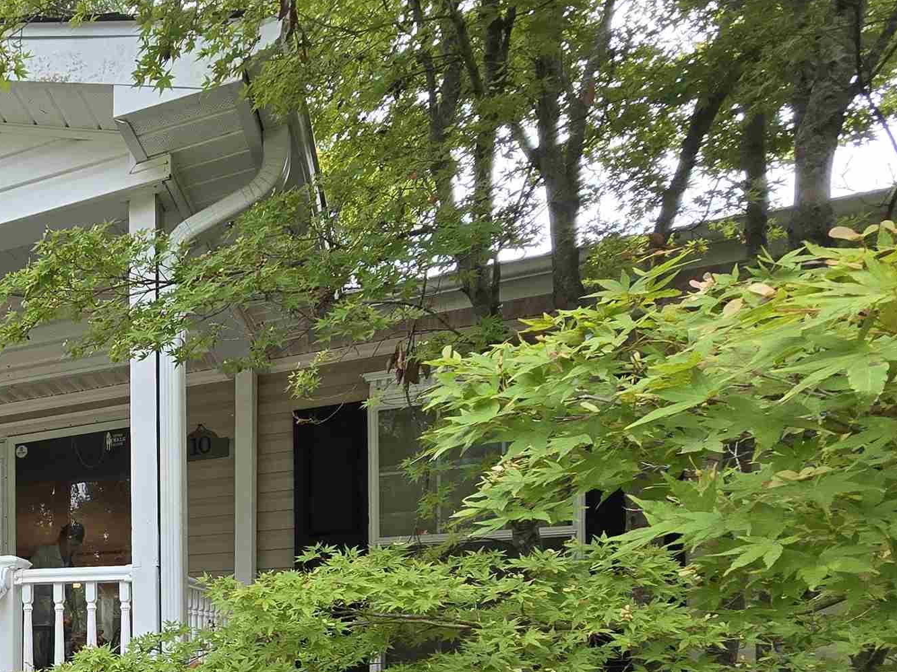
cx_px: -80
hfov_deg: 45.6
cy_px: 664
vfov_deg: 41.1
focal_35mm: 30
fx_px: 777
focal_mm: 2.2
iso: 50
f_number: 2.2
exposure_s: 1/122
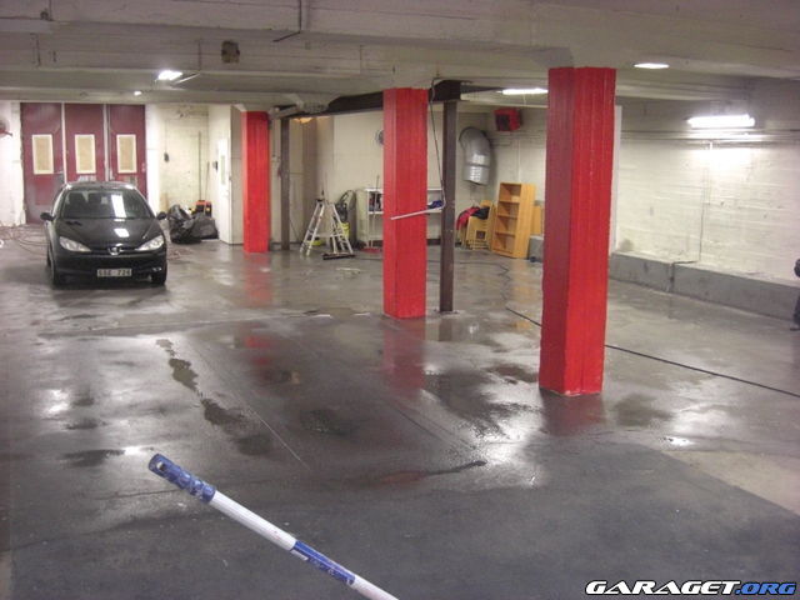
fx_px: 878
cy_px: 300
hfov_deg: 49.0
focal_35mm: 38
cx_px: 400
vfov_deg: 37.7
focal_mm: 7.9
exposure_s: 1/30
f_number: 2.8
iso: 800
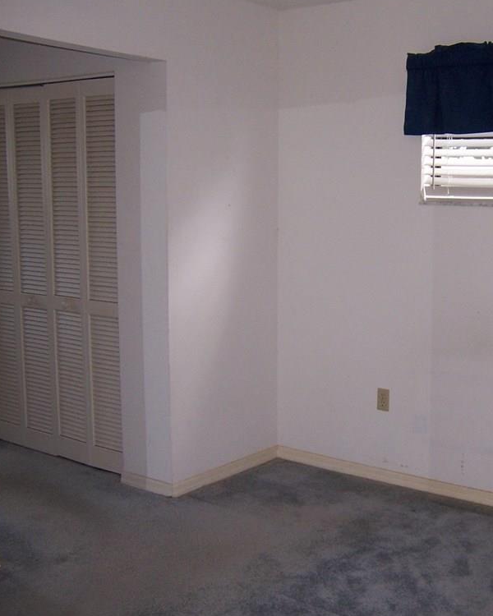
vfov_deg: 42.0
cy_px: 309
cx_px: 376
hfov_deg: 33.4
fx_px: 802
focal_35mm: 44
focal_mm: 5.5
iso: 140
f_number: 2.8
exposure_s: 1/60
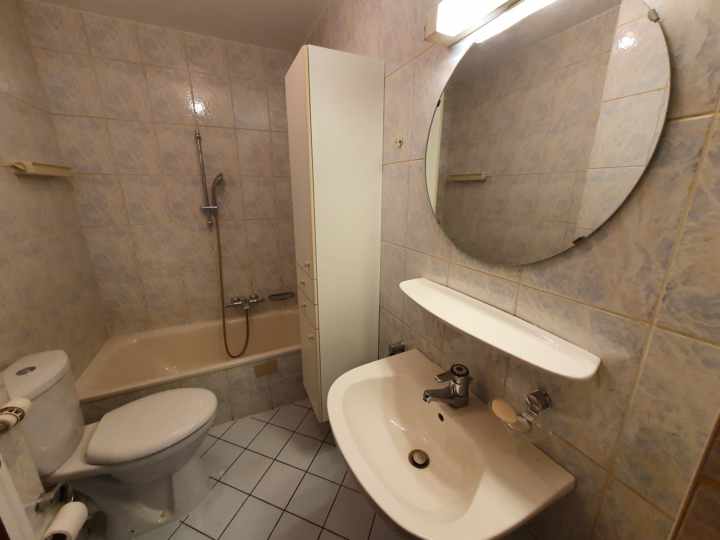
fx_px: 270
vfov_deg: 89.9
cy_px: 270
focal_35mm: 13
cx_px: 360
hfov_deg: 106.2
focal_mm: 1.8
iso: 250
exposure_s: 1/50
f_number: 2.2
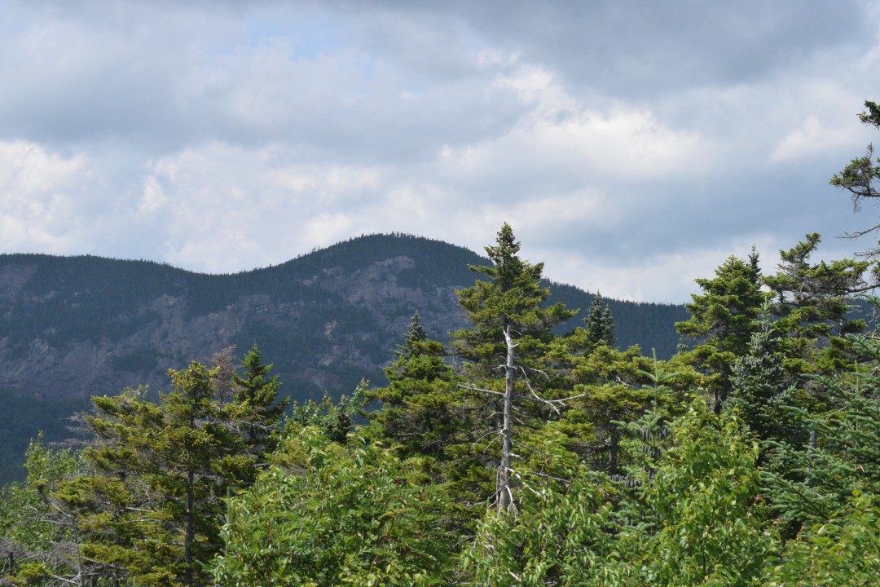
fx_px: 2017
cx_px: 440
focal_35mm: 82
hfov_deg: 24.6
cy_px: 294
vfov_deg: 16.6
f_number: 16
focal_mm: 55
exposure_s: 1/1000
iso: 1600
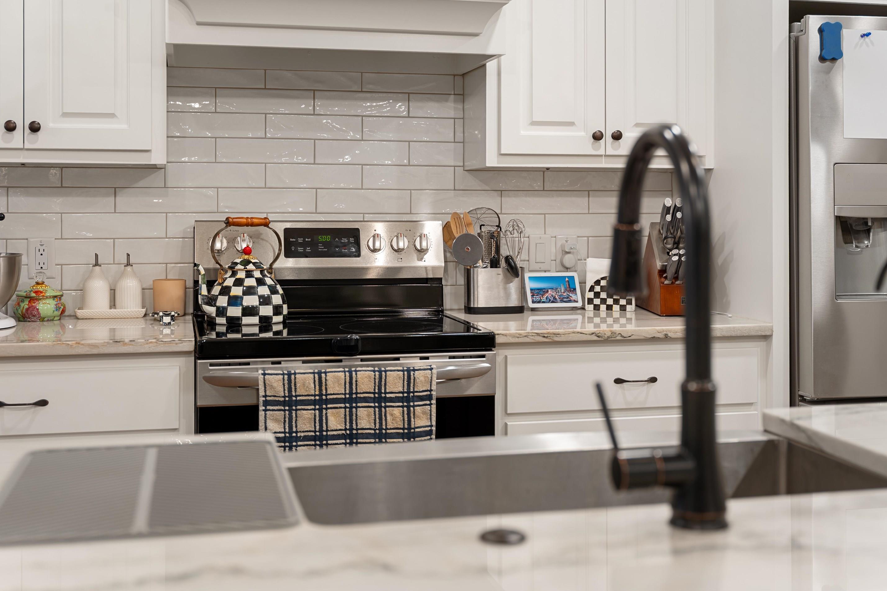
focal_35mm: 42
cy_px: 297
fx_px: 1043
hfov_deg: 46.1
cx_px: 432
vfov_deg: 31.7
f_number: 2.8
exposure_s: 1/5
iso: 100
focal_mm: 39.3
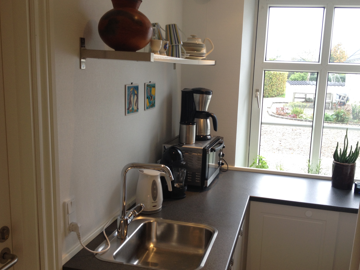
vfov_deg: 36.8
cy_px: 134
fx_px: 406
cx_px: 200
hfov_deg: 47.8
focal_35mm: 39
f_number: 2.4
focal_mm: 4.28
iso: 50
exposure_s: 1/30
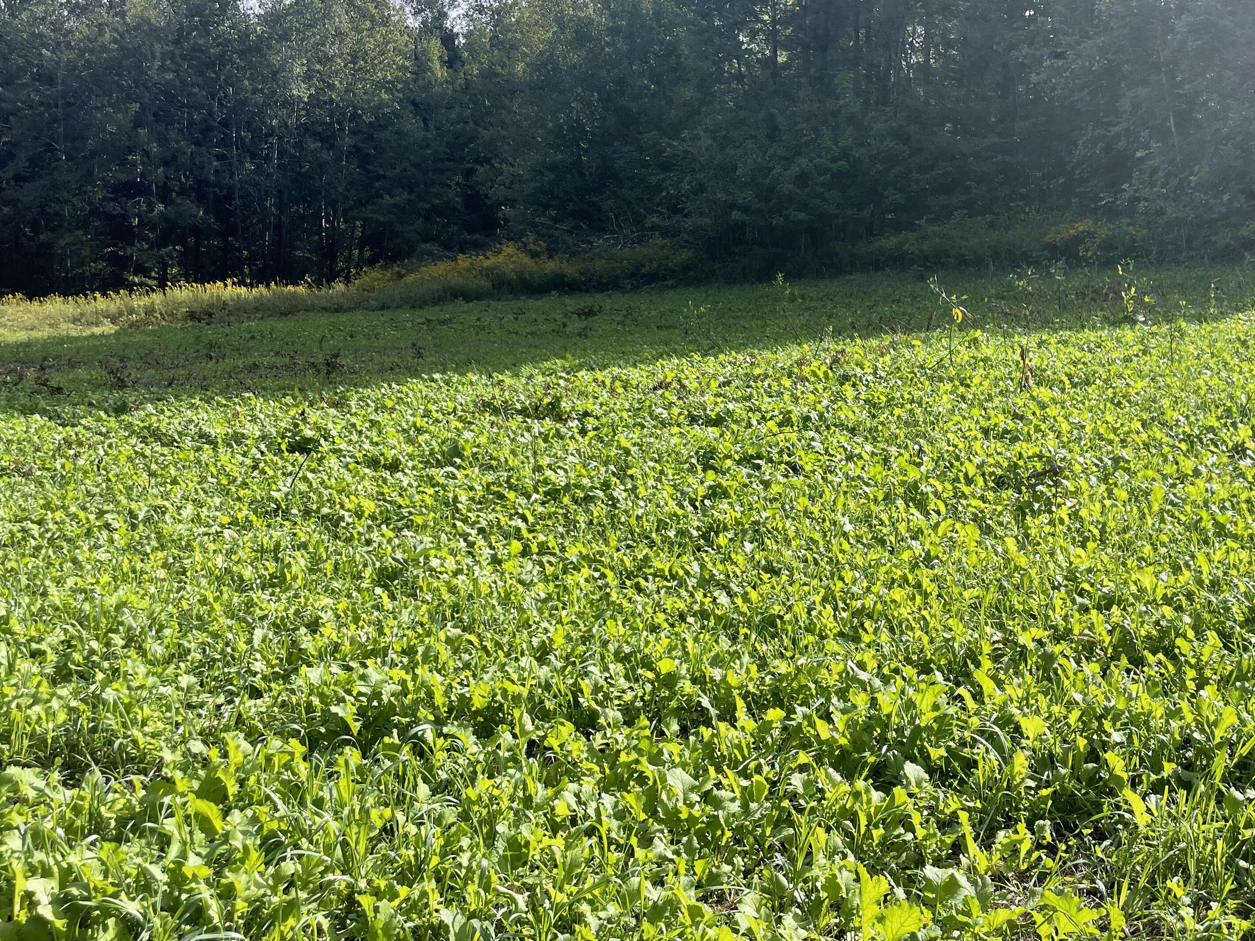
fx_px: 1341
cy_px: 432
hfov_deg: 49.6
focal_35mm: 37
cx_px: 793
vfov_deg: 38.6
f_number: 1.6
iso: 32
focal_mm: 4.2
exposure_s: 1/1531
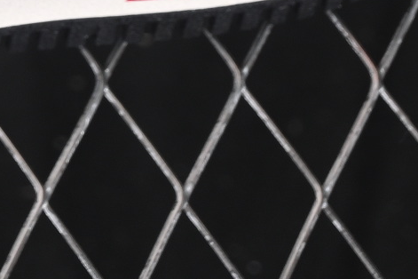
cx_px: -316
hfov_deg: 4.6
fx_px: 5143
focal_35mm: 443
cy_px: -518
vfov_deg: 3.1
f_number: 7.1
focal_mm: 50
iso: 160
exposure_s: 1/60
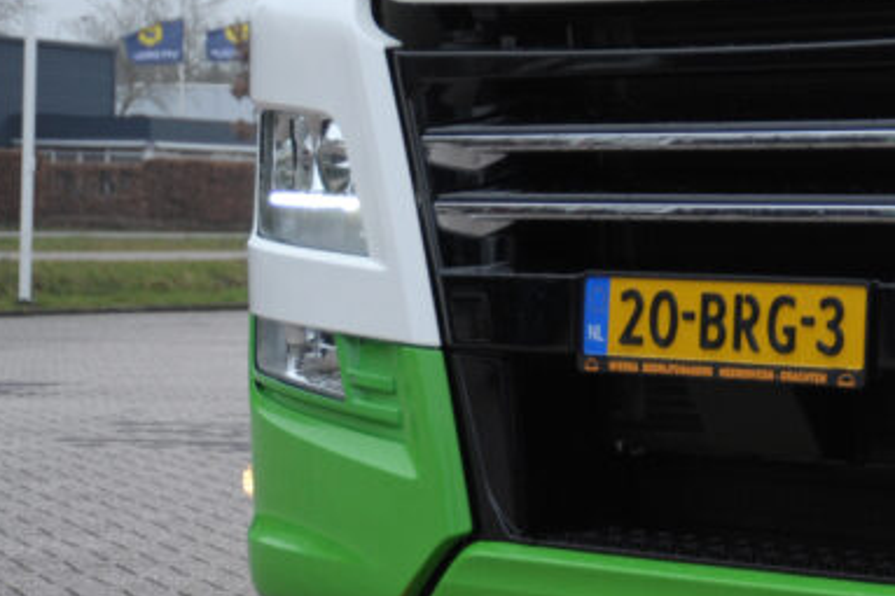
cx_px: 1052
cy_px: 237
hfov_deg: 14.3
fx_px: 3454
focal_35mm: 139
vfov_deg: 9.9
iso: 640
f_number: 5
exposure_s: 1/100
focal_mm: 52
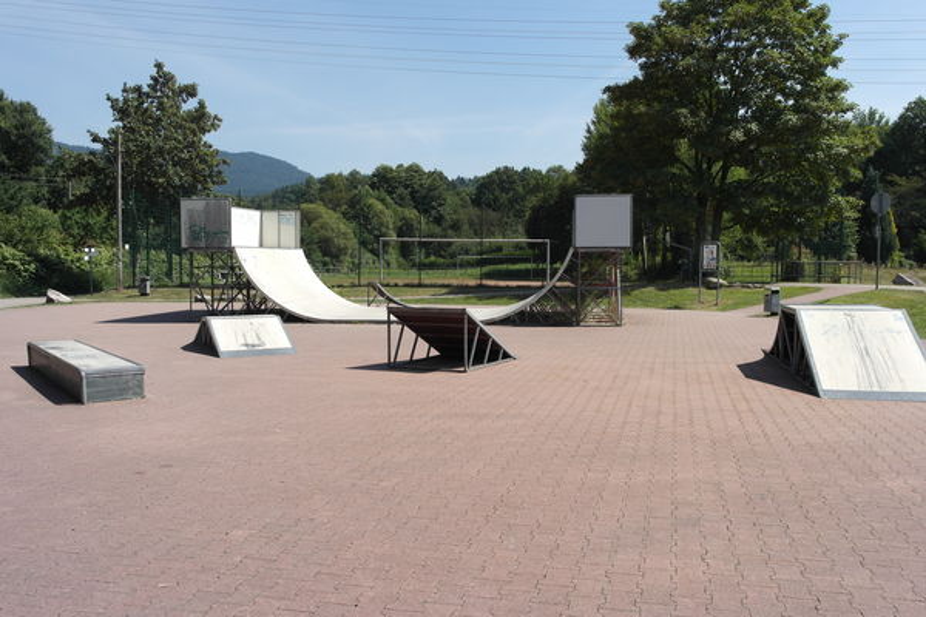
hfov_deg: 61.9
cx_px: 463
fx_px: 772
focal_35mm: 30
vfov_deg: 43.6
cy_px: 308
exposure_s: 1/320
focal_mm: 20
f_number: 6.3
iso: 100
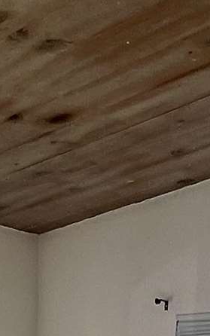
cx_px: 59
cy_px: 662
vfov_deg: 16.7
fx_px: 869
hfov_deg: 13.7
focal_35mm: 95
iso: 32
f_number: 1.8
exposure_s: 1/122
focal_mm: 1.57
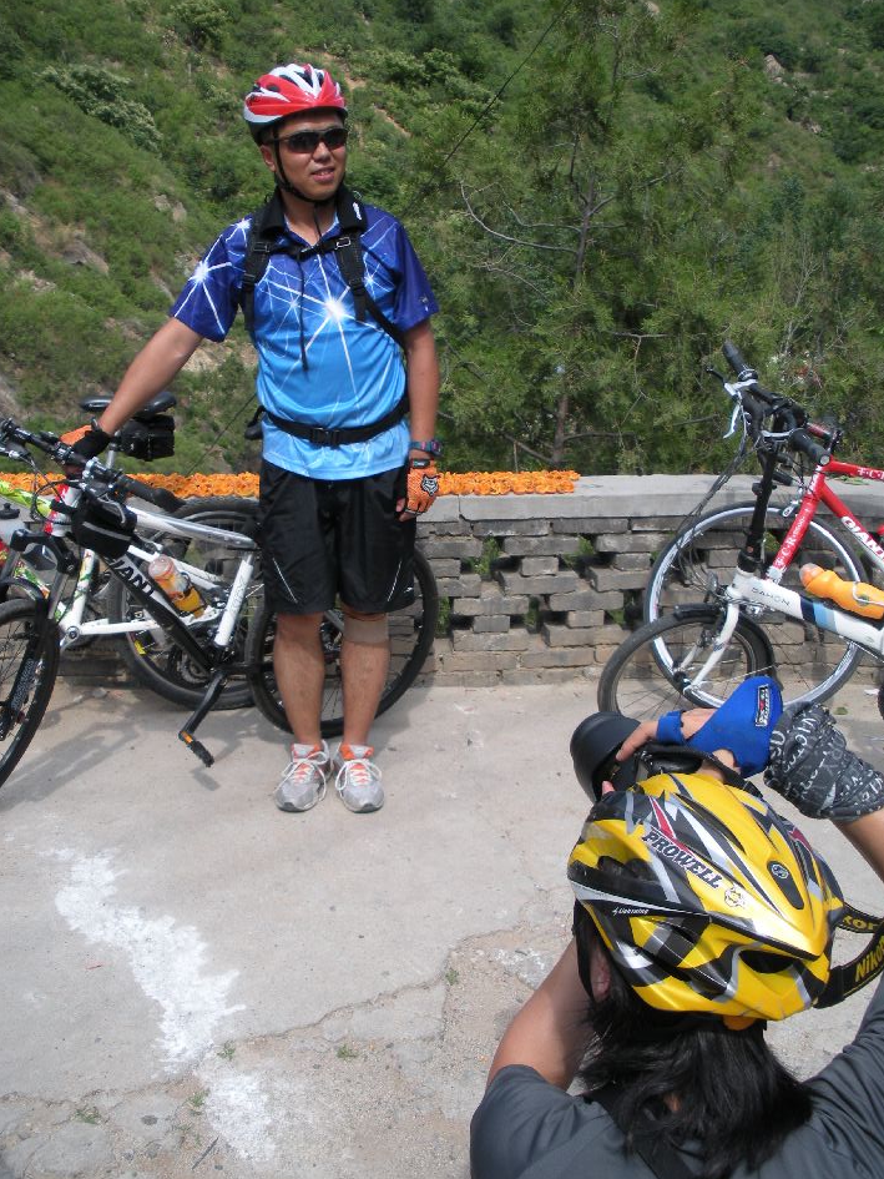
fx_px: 1328
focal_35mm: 39
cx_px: 414
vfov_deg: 47.8
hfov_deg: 36.8
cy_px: 611
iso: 64
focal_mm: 6.3
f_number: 3.5
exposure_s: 1/350
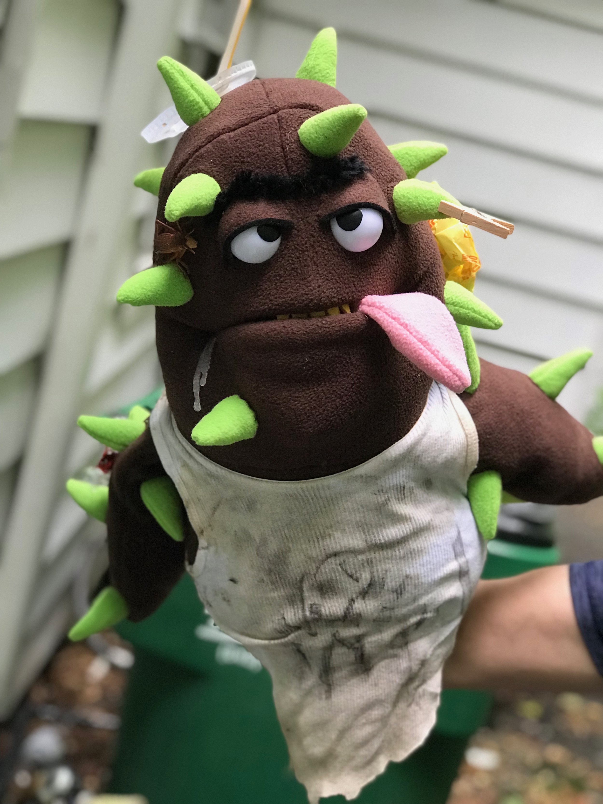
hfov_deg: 25.7
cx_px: 302
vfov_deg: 33.8
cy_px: 402
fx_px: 1324
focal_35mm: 57
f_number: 2.8
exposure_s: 1/60
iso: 160
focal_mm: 6.6
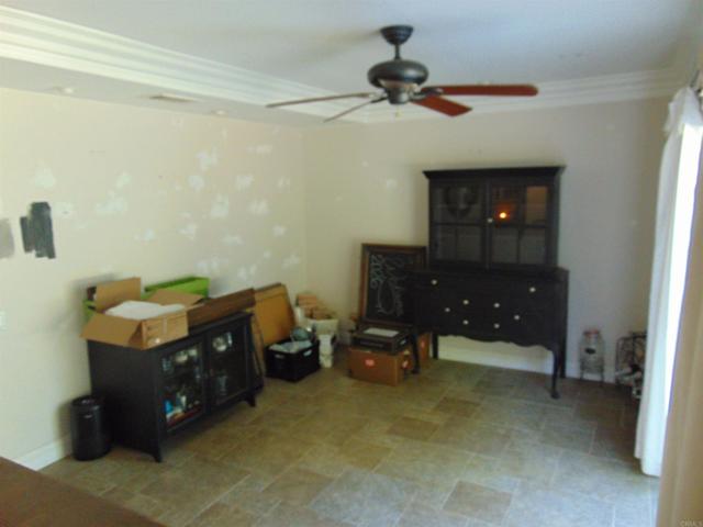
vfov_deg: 54.9
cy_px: 264
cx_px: 352
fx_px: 508
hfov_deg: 69.4
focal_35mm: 25
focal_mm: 4.5
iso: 250
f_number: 3
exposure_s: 1/30
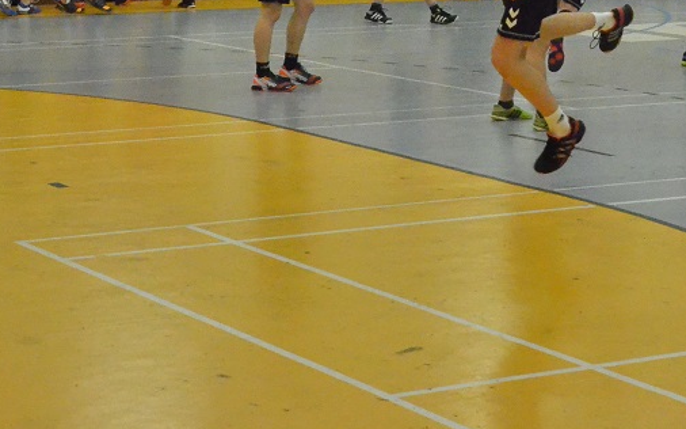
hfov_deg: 16.9
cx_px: 479
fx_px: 2299
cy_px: -106
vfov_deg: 10.4
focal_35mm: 123
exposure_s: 1/1000
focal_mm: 34
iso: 6400
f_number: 5.6
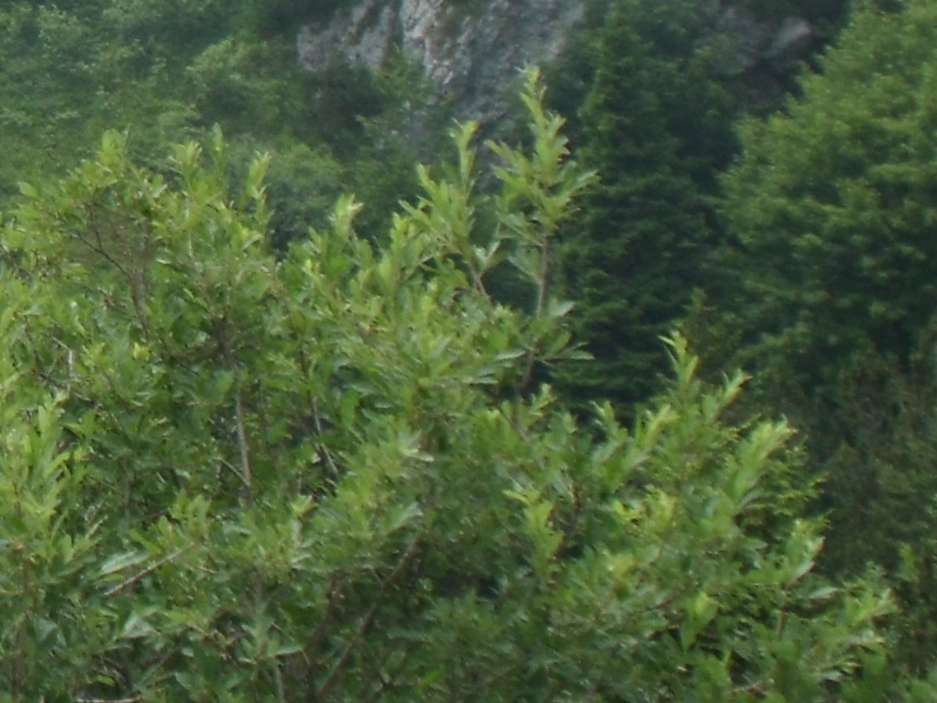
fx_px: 3412
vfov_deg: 11.6
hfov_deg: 14.5
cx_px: -510
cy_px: -113
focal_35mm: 126
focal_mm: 6
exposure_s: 1/80
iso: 100
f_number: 9
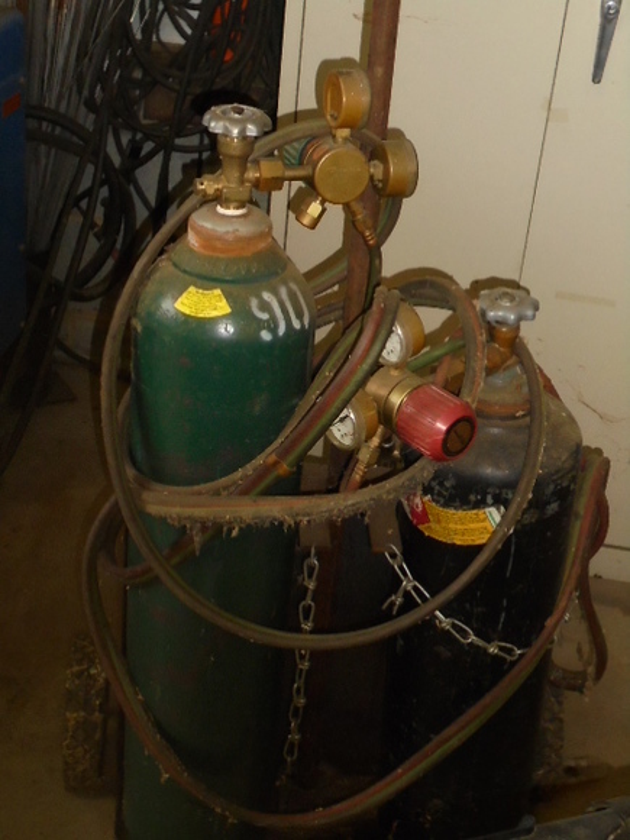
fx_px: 1359
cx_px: 315
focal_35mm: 56
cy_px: 420
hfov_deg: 26.1
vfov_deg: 34.3
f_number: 5.2
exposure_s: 1/60
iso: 1000
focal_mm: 10.1
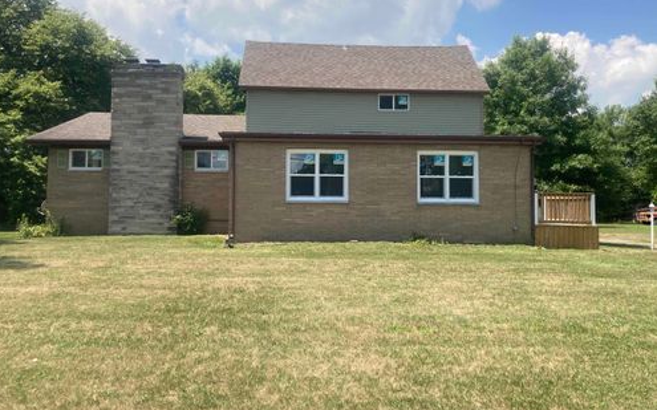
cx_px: 327
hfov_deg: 62.9
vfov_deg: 41.7
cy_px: 182
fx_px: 537
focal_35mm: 30
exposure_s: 1/1779
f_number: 1.8
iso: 20
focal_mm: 3.99
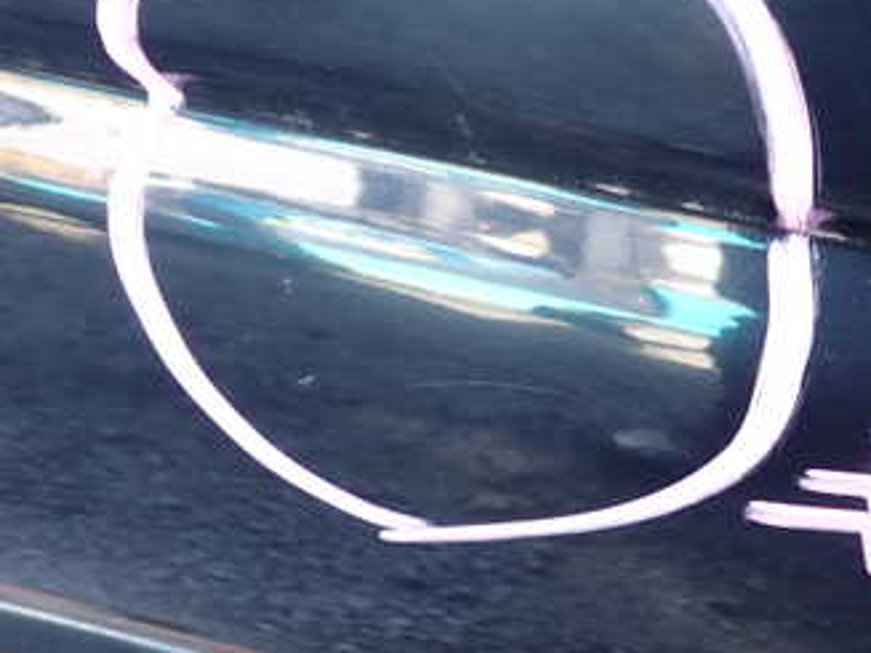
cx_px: 671
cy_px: 197
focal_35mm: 55
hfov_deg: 34.1
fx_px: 1383
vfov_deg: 26.3
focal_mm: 5.4
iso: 200
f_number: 2.3
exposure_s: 1/50
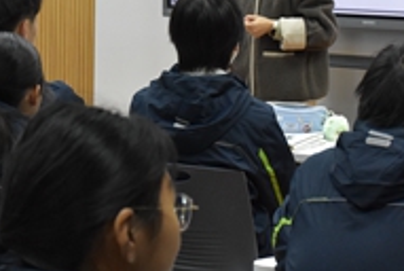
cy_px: -11
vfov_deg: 9.6
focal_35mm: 142
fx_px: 1596
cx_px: 145
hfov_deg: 14.4
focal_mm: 38
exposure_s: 1/160
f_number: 6.3
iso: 3200
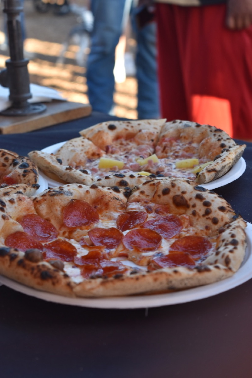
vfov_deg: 24.6
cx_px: 126
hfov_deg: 16.6
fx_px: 866
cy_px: 189
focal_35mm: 82
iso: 400
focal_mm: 55
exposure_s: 1/160
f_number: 6.3
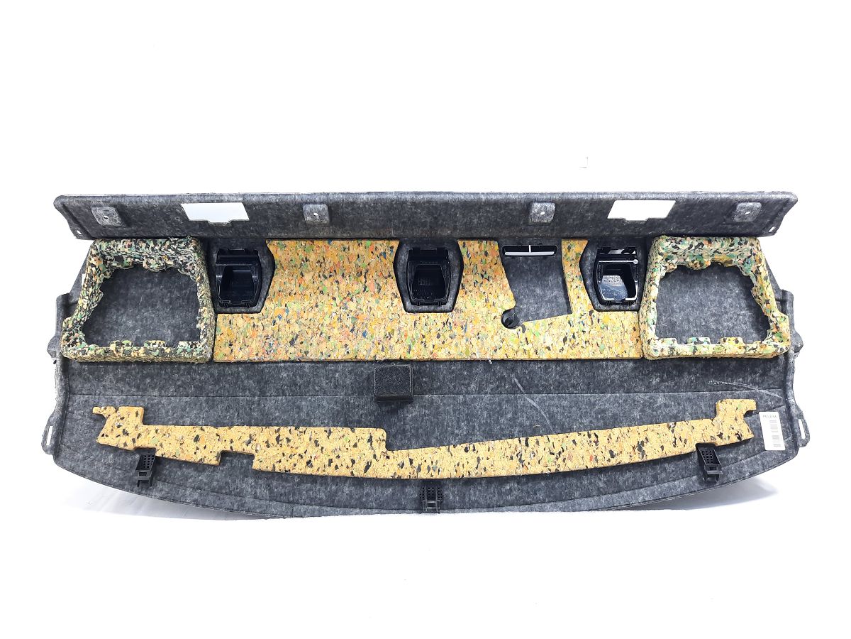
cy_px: 320
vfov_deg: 54.9
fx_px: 615
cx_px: 426
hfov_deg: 69.4
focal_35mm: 25
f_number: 2
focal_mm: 4.6
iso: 125
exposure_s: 1/50
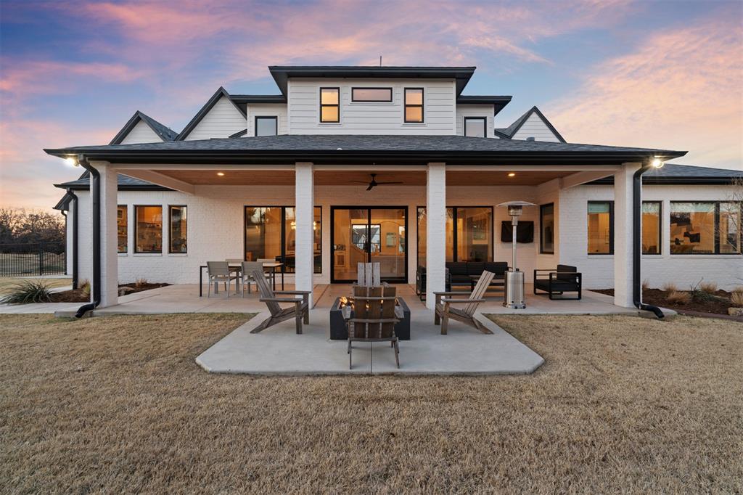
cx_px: 372
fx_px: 330
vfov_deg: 73.7
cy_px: 248
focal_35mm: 16
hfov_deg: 96.8
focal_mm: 16
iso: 200
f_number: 7.1
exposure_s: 1/3.33
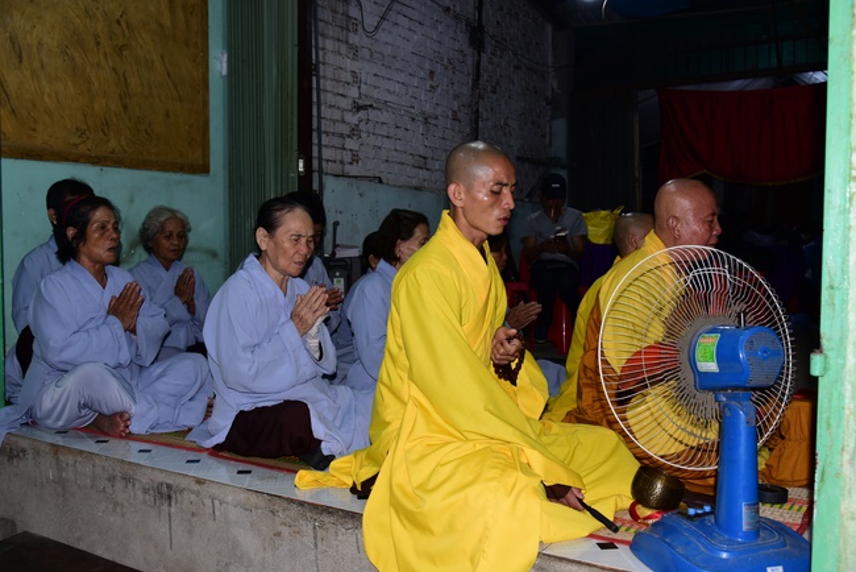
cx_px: 428
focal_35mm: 32
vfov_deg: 41.2
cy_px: 286
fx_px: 761
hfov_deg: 58.7
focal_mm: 32
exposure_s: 1/80
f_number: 5
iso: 500
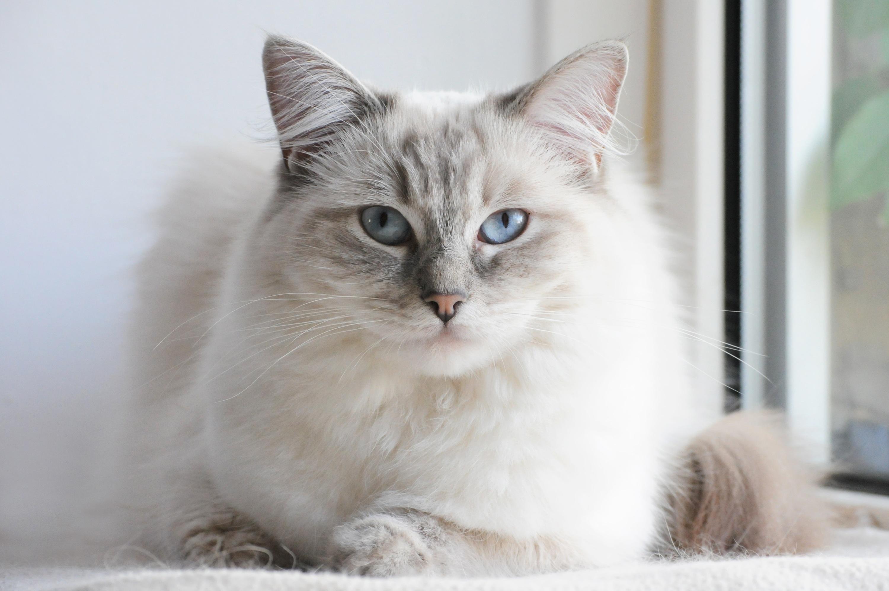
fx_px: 3700
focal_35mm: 150
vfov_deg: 9.1
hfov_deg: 13.7
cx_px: 444
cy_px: 296
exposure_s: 1/200
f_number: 7.1
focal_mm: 100
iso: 1600
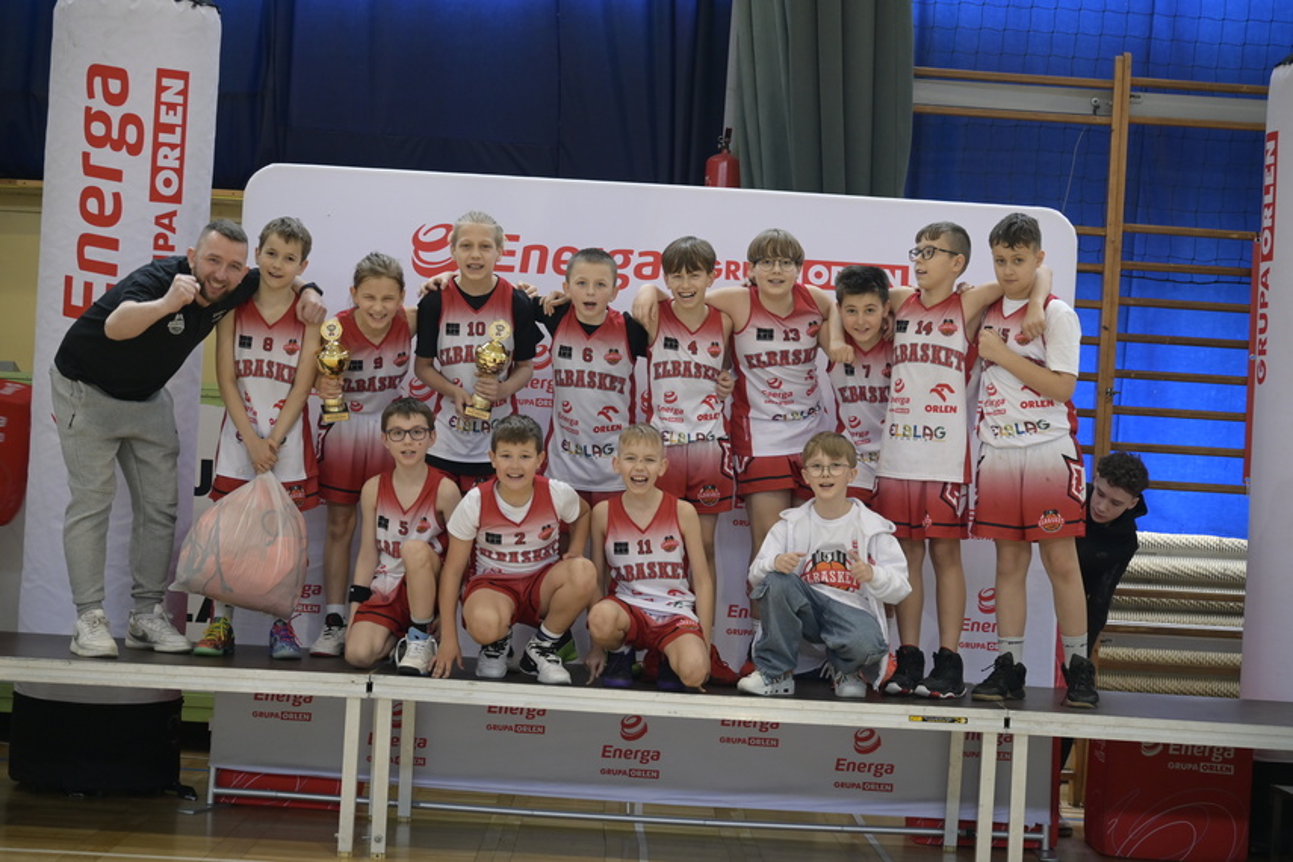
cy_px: 431
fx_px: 2694
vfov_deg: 18.2
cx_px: 646
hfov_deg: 27.0
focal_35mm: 75
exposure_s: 1/60
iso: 900
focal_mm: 50
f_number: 4.5
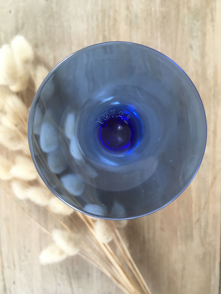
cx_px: 110
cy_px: 147
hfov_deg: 48.2
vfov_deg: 61.7
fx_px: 247
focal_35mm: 29
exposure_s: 1/33
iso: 80
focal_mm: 4.15
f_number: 2.2
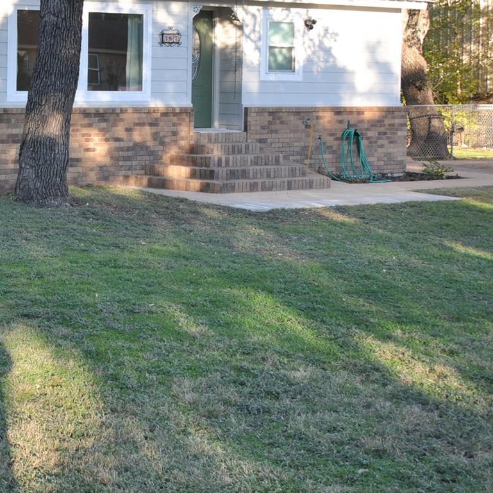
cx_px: -138
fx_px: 983
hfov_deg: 24.7
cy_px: 80
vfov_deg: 27.4
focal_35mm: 61
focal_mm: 18
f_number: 6.3
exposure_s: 1/160
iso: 200
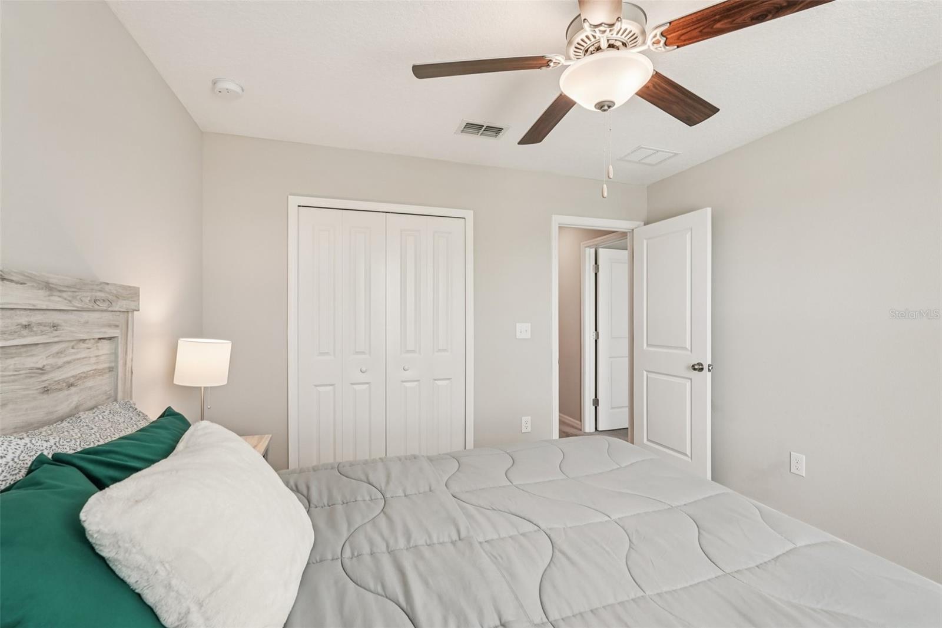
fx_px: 419
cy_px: 314
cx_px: 471
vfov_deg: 73.7
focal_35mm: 16
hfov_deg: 96.7
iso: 400
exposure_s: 1/40
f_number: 8
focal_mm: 16
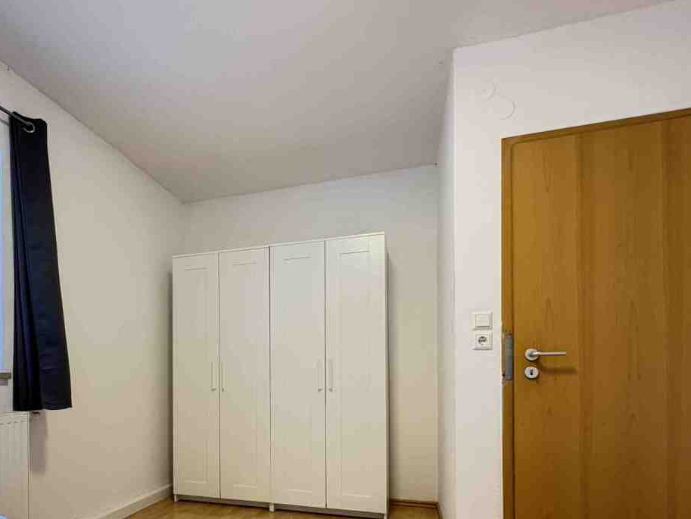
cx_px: 238
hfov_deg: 72.0
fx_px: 459
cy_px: 376
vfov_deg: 56.6
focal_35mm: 23
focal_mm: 2.22
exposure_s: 1/64
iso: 250
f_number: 2.2
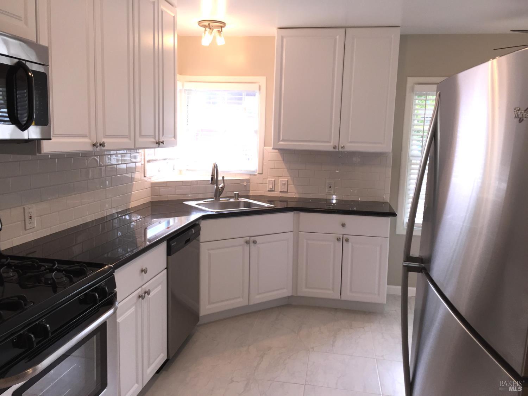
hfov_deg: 61.7
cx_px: 264
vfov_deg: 48.2
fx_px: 442
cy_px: 198
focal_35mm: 29
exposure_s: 1/60
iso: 50
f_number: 2.2
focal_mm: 4.15
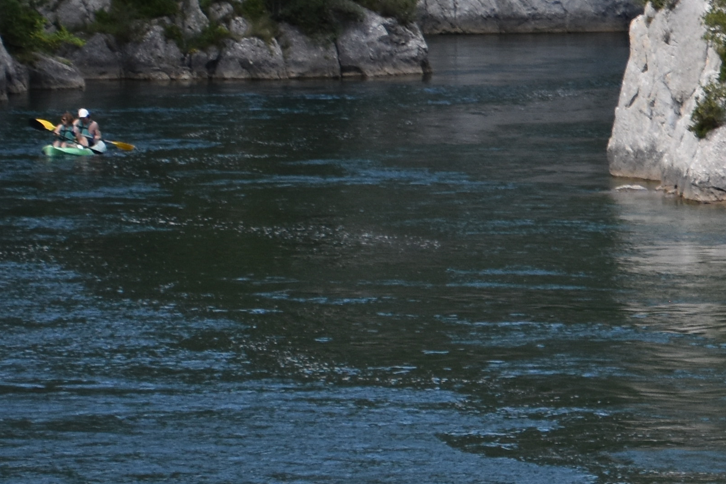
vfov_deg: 4.2
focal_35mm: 327
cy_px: 510
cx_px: 911
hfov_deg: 6.3
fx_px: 6594
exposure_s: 1/250
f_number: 8
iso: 400
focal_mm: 58
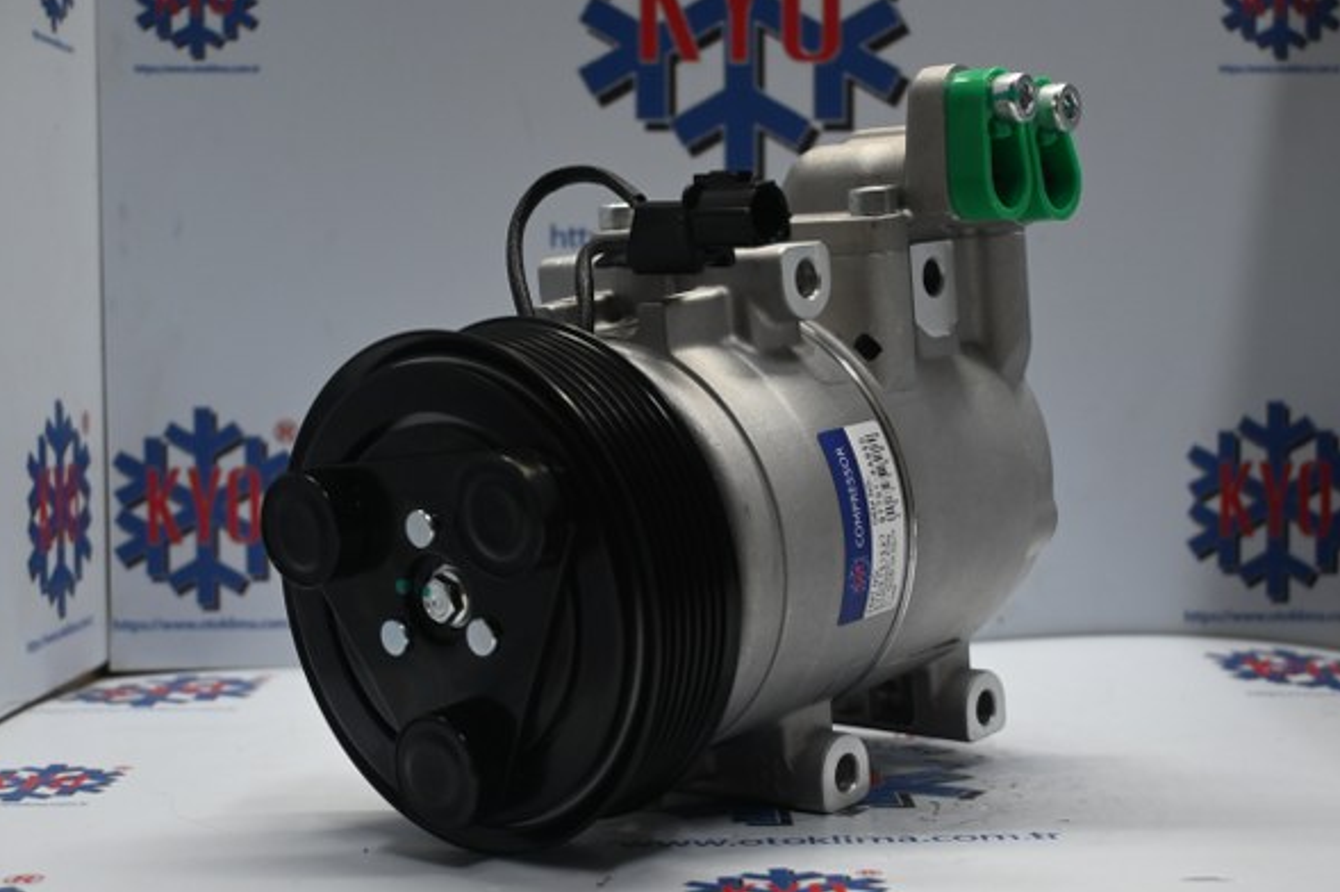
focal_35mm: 54
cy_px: 446
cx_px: 678
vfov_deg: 25.3
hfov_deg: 37.2
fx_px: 1991
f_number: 5.3
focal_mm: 35
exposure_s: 1/60
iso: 720
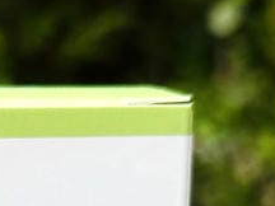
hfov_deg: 7.0
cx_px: -353
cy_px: 496
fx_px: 2121
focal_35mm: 267
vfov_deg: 5.4
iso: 64
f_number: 1.78
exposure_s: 1/401
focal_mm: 6.86
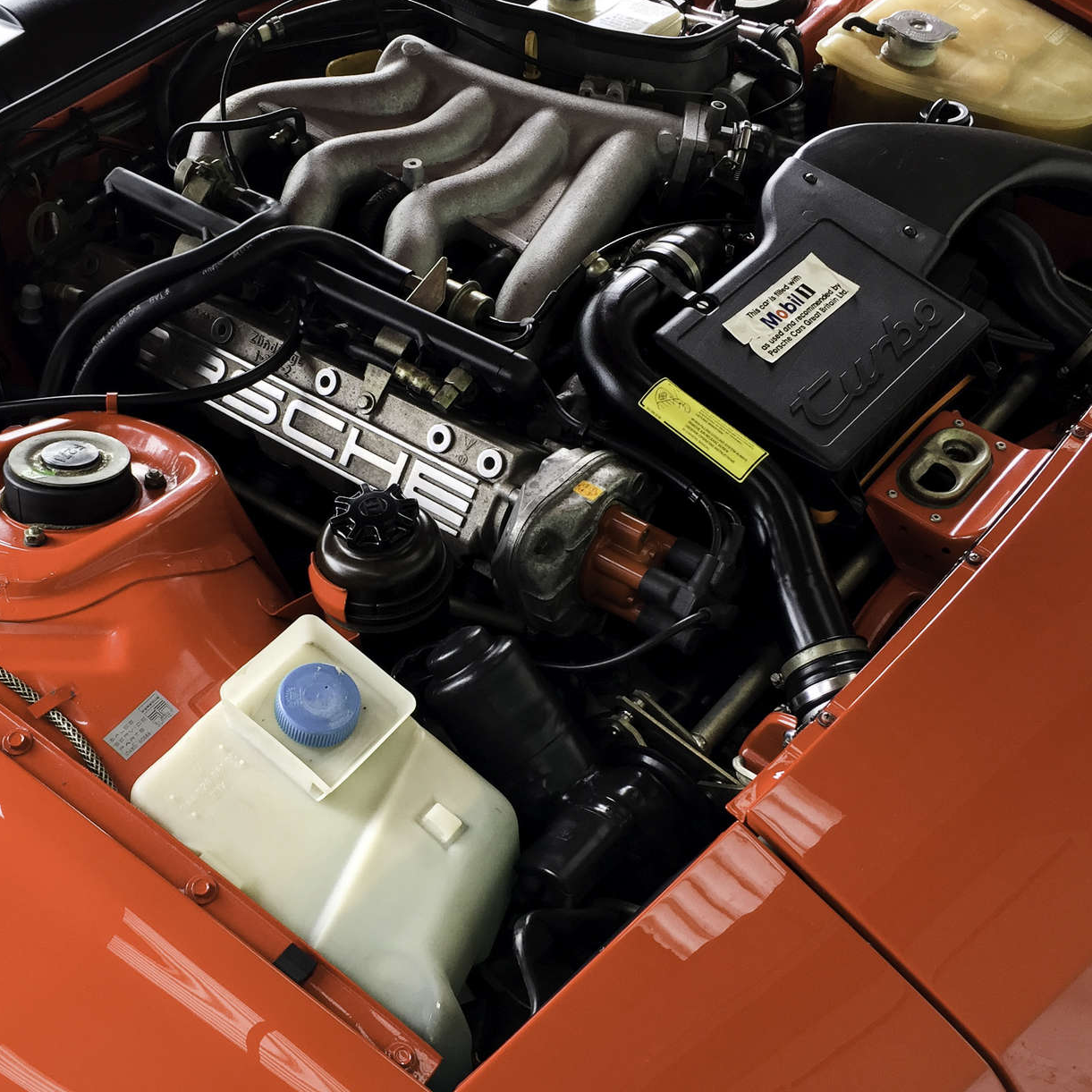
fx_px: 1499
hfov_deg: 39.8
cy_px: 561
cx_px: 427
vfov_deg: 40.0
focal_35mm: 42
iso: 40
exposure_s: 1/100
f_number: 2.2
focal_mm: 4.15
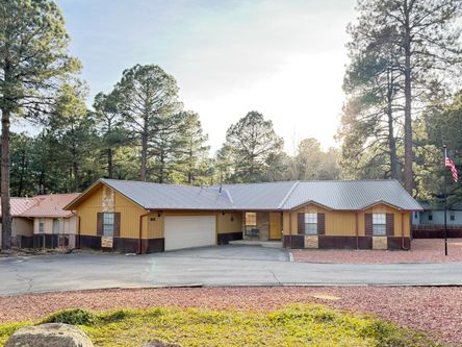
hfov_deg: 65.3
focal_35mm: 27
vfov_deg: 51.3
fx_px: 360
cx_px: 243
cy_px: 192
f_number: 1.78
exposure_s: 1/368
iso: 100
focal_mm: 6.76
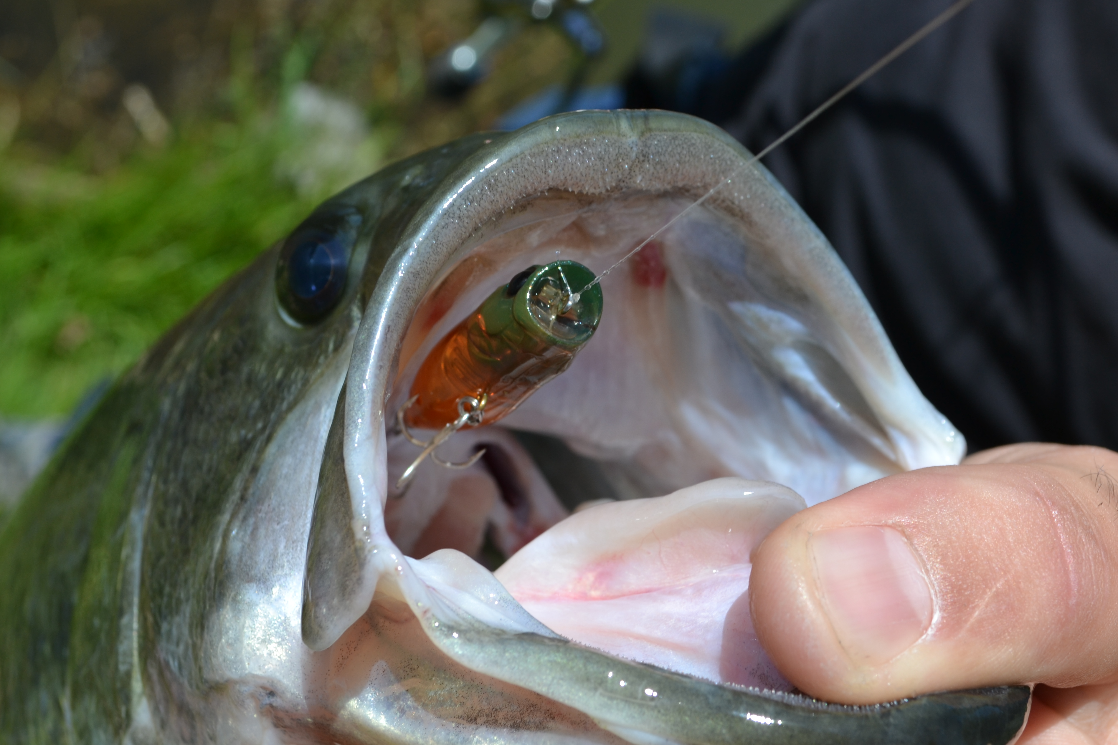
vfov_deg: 26.5
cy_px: 377
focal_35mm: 51
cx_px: 640
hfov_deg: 38.8
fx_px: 1584
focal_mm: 28
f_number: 7.1
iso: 100
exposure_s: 1/250
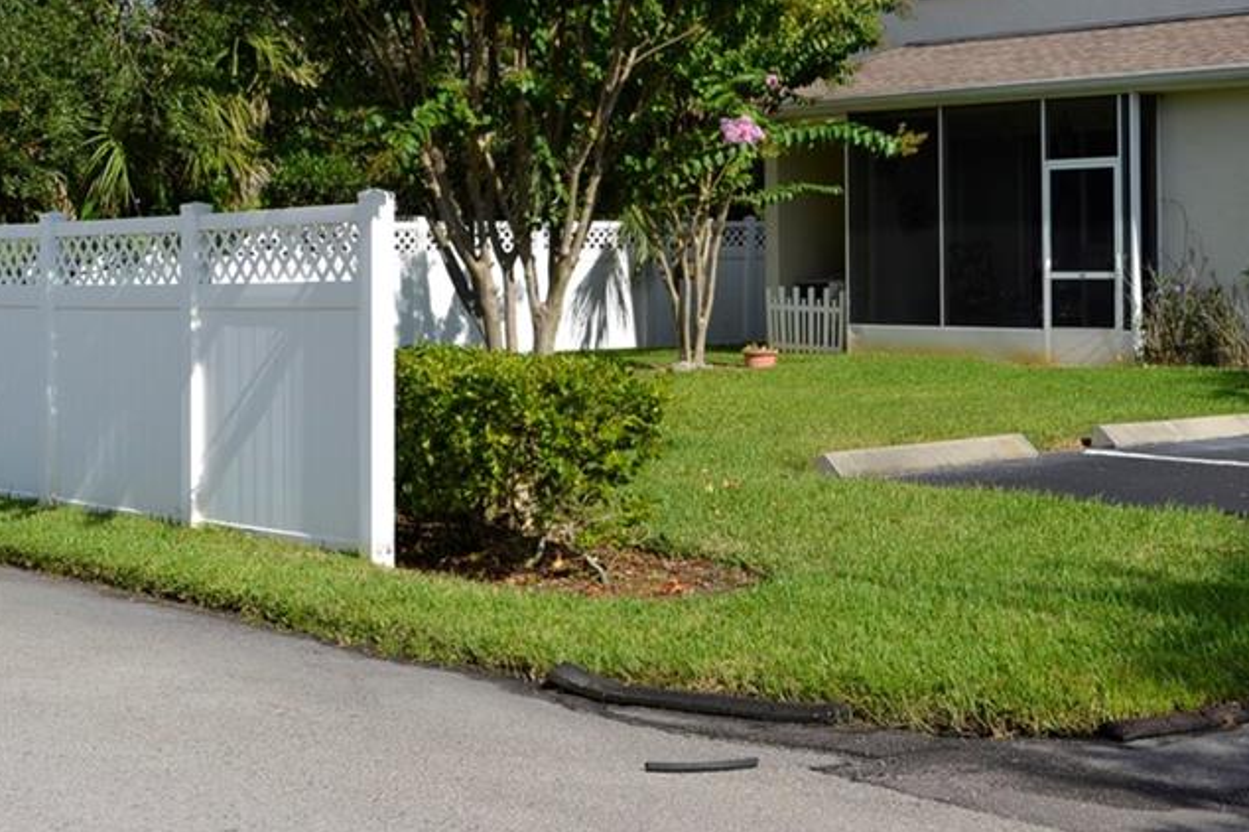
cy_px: 183
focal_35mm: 63
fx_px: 2185
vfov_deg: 21.3
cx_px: 745
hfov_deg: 31.8
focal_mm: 26
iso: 100
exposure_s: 1/250
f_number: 8
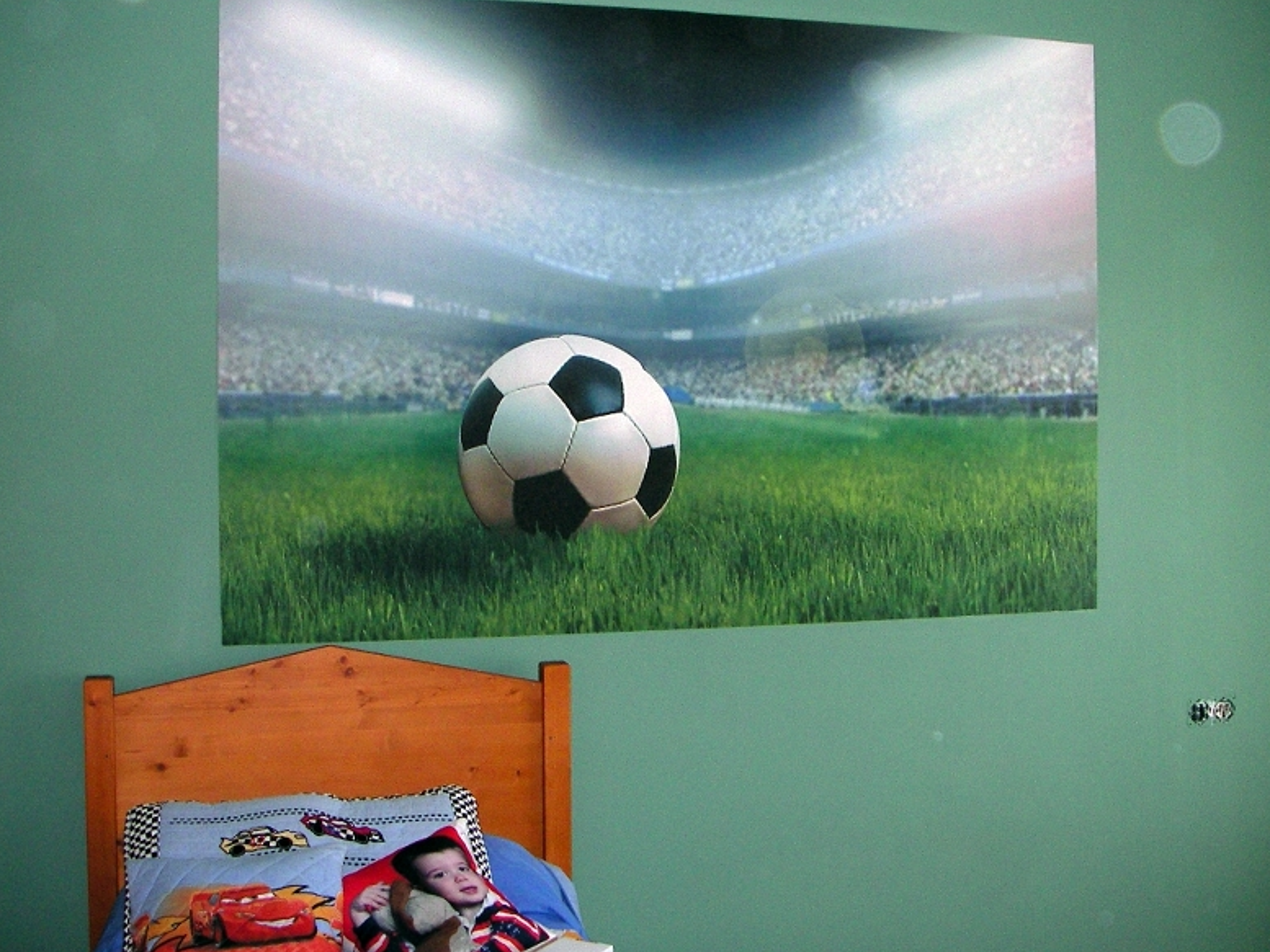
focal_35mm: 44
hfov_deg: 42.9
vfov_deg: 32.8
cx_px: 628
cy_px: 412
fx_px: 1615
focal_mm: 6.3
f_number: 3.3
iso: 100
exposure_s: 1/30
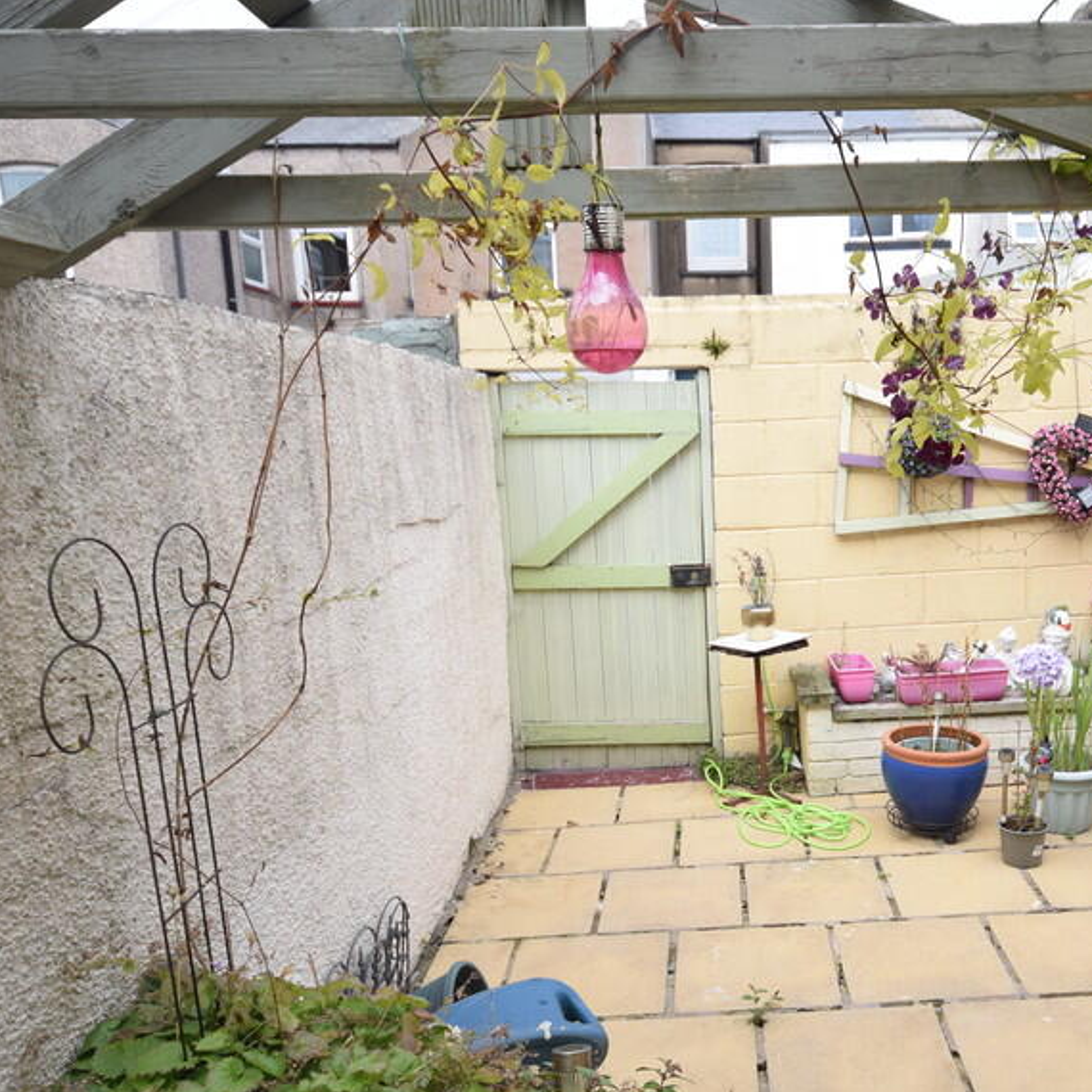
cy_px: 620
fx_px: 1062
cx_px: 751
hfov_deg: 53.1
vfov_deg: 54.2
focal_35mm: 30
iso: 200
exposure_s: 1/250
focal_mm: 13
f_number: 8
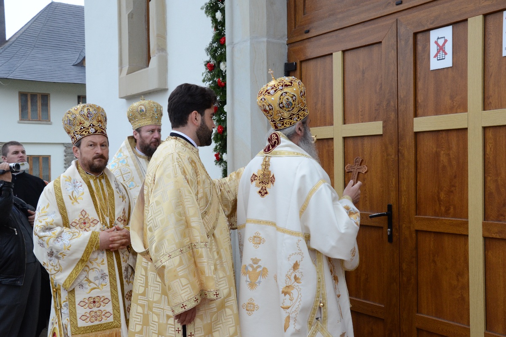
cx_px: 253
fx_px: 548
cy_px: 168
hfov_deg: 49.6
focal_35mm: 39
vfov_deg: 34.2
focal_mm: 26
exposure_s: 1/160
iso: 1000
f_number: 8
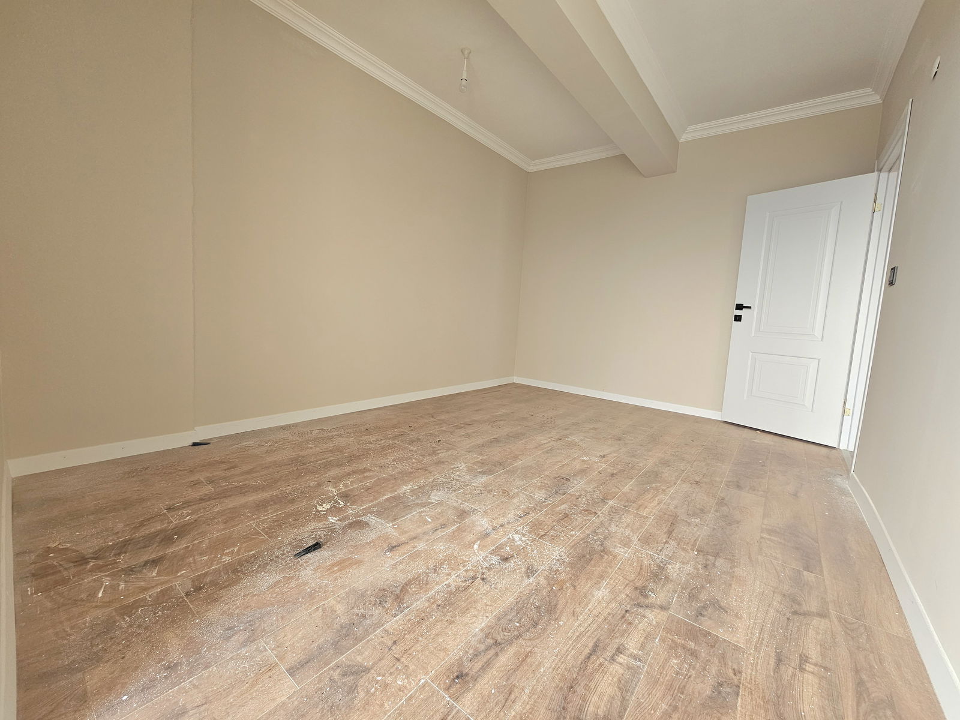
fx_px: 361
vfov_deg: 89.9
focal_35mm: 13
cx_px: 480
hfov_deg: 106.2
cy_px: 360
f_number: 2.2
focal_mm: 2.2
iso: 100
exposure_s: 1/50.3
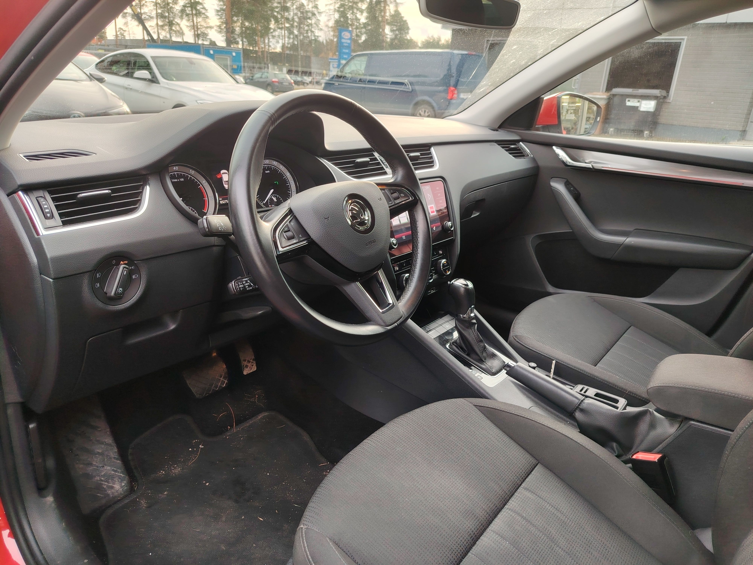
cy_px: 282
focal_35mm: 24
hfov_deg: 71.6
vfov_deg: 56.8
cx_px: 376
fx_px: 522
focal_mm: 5.25
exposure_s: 1/33.3
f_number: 1.75
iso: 128
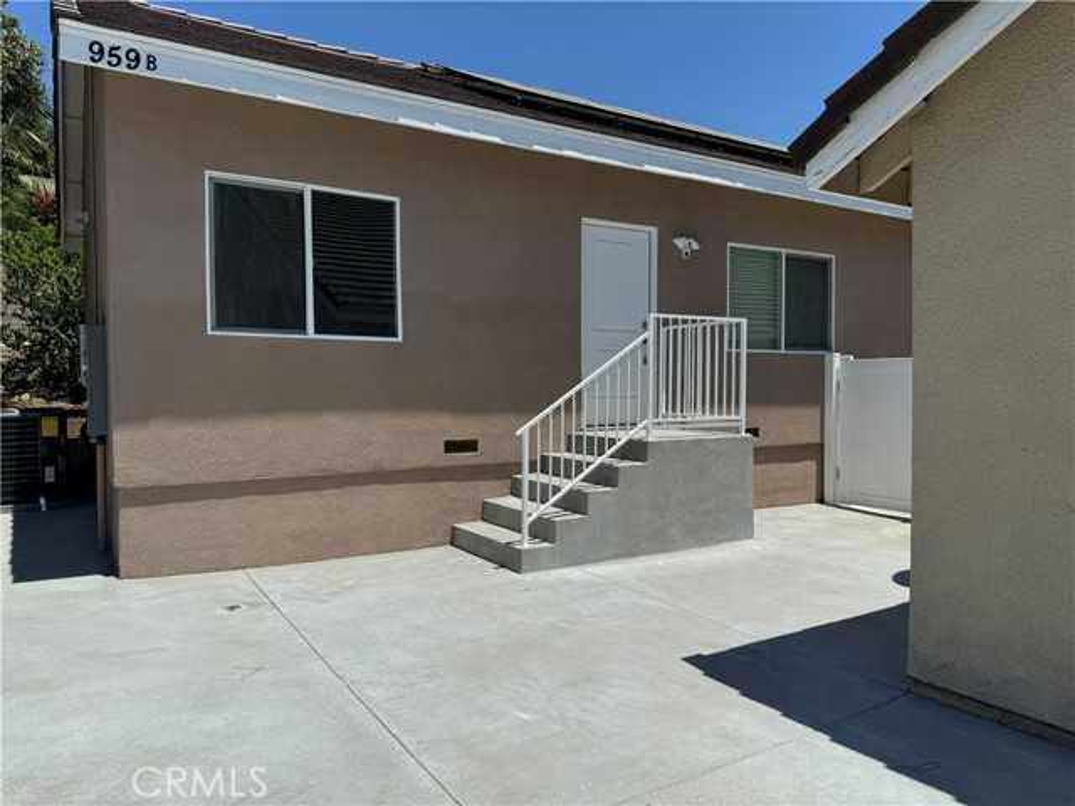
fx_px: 745
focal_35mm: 24
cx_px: 538
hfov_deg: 71.6
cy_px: 403
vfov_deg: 56.8
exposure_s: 1/7937
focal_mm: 6.76
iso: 80
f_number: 1.78
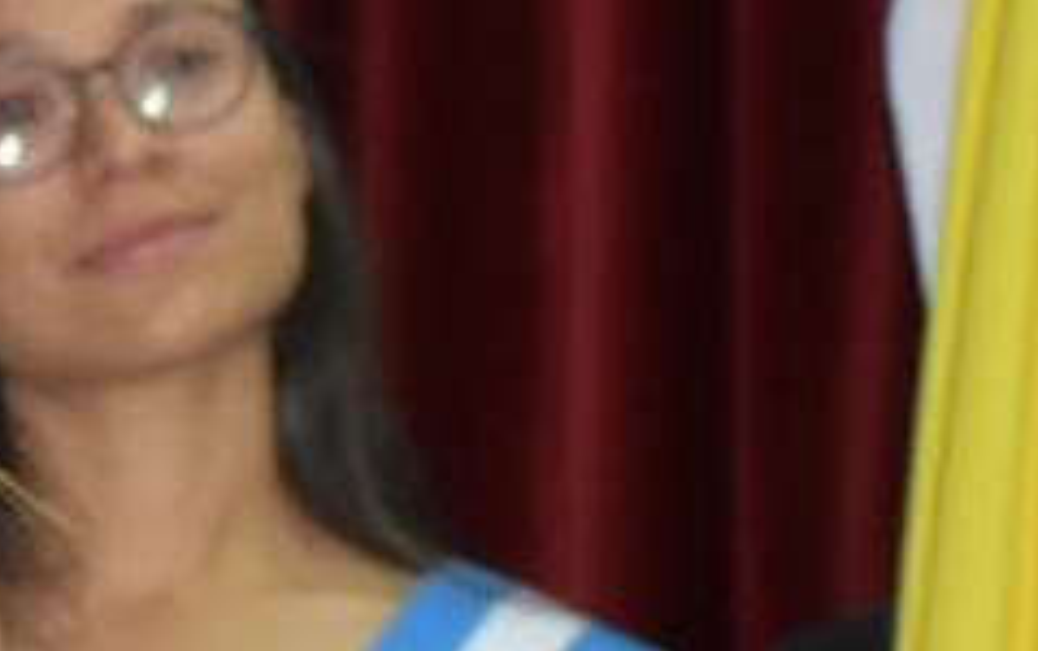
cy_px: 471
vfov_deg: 3.9
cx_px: -938
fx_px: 9630
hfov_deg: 6.0
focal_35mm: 340
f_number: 7.1
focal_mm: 52
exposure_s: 1/60
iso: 3200
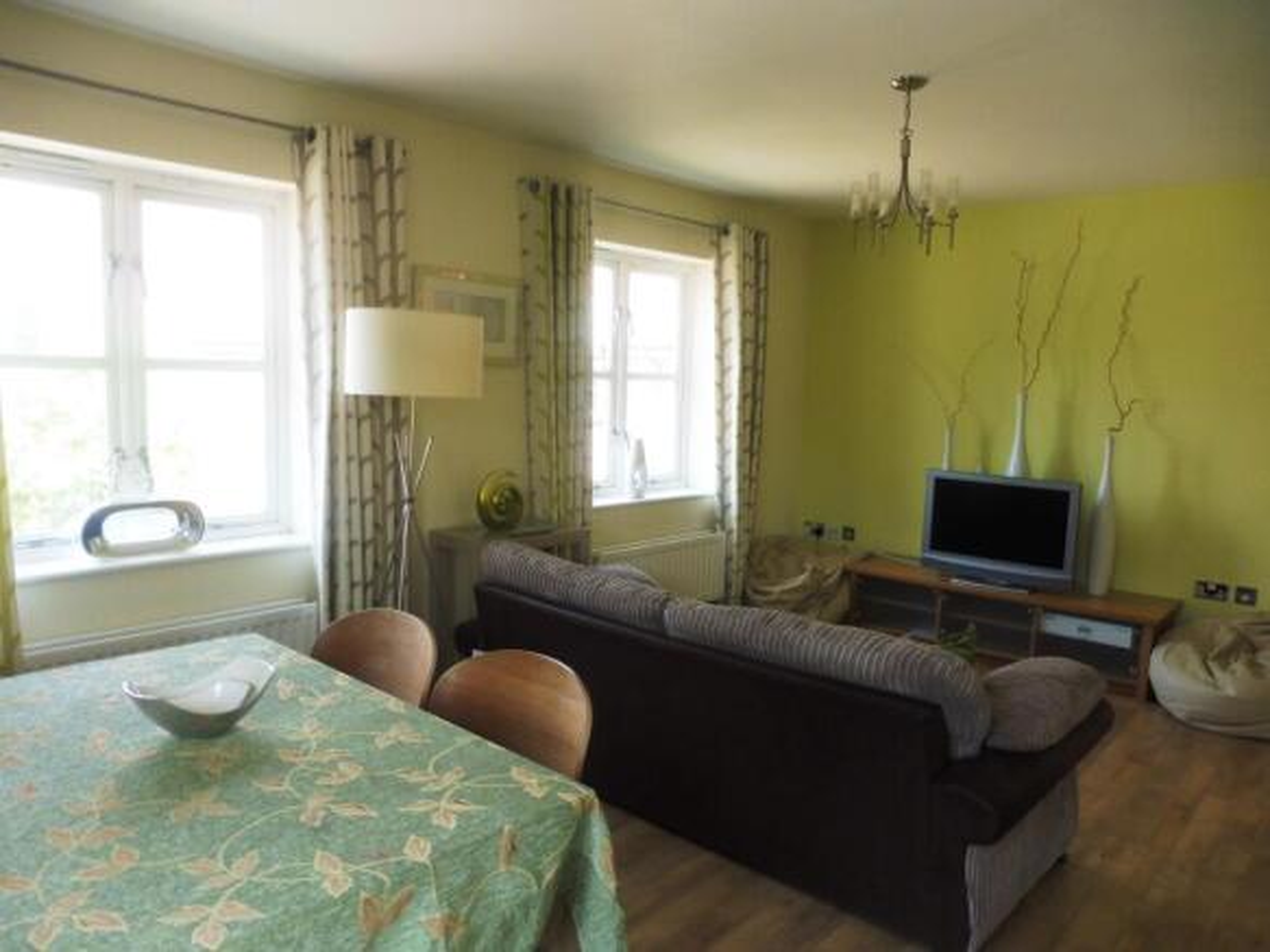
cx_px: 635
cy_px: 476
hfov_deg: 71.6
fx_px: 880
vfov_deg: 56.8
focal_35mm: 24
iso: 160
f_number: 3.3
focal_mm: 4.3
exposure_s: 1/60
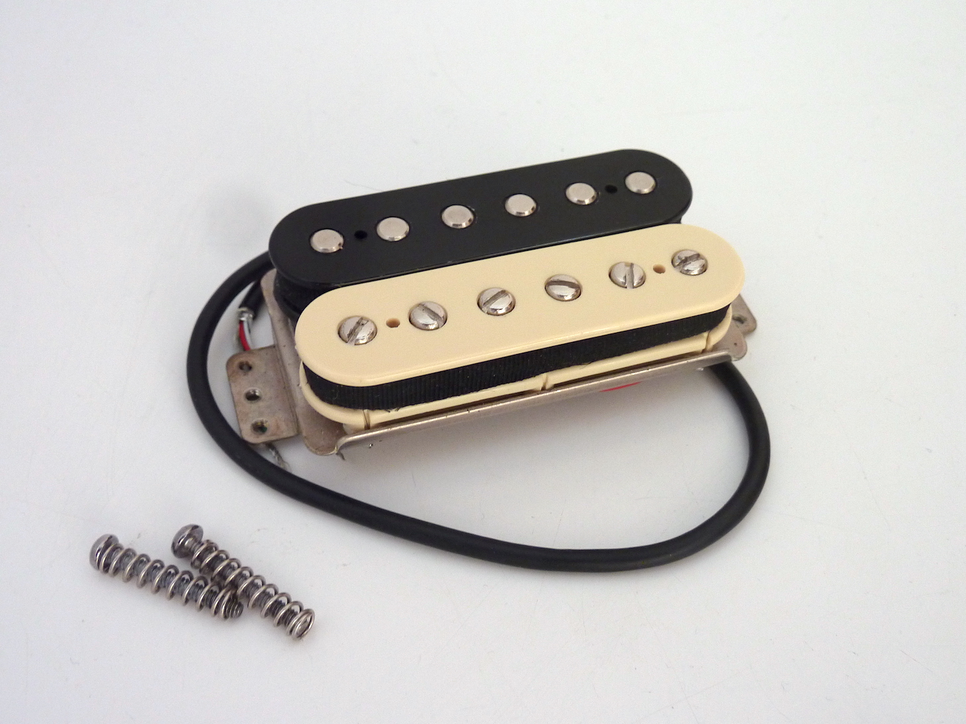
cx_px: 483
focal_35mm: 37
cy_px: 362
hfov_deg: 50.1
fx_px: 1032
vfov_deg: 38.7
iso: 200
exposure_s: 1/20
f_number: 3.6
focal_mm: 6.1
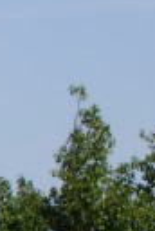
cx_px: -452
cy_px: 475
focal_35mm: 538
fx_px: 3456
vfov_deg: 3.8
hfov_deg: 2.5
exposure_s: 1/125
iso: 100
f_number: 13
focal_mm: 45
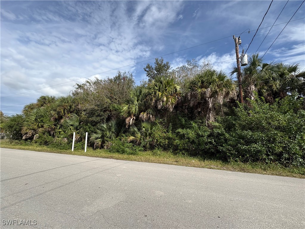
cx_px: 152
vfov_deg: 85.7
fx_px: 123
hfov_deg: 102.1
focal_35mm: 14
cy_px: 114
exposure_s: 1/1217
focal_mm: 2.22
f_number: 2.2
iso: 50
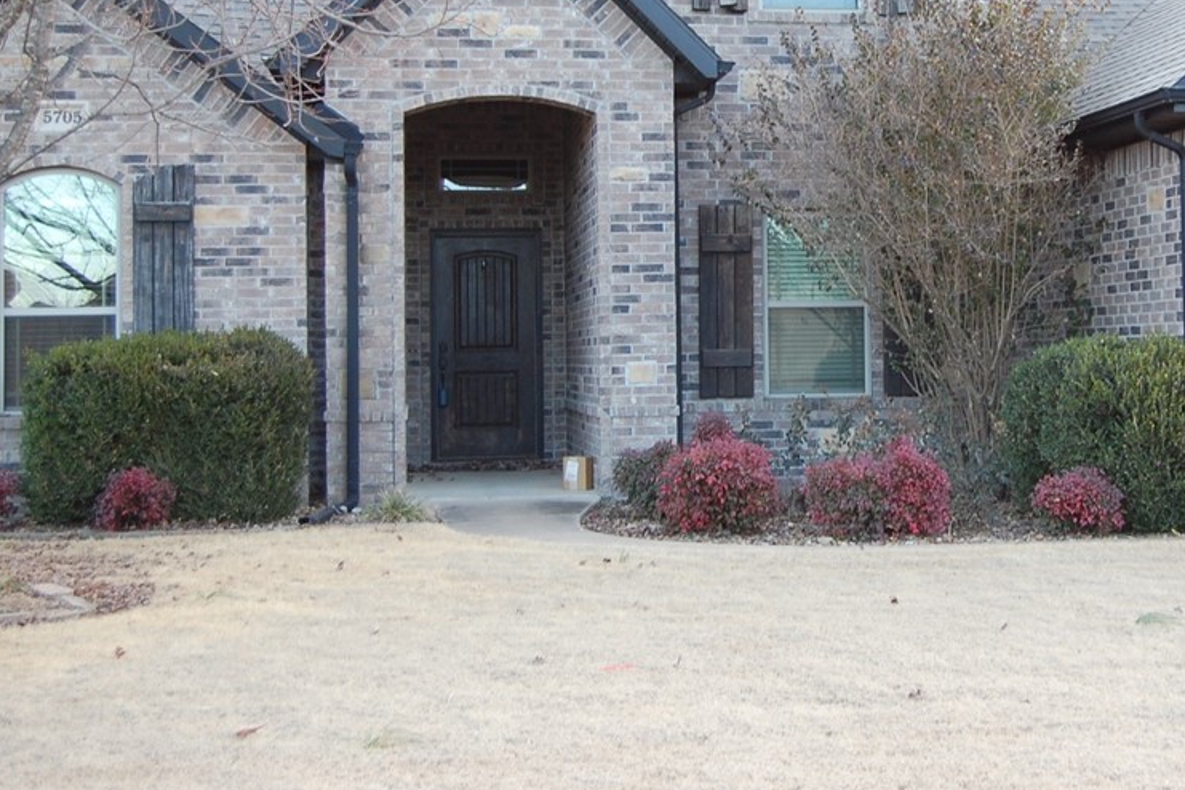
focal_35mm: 66
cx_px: 829
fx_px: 2172
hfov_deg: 30.2
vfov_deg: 20.5
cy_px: 253
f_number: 5
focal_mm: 30
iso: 400
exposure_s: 1/60
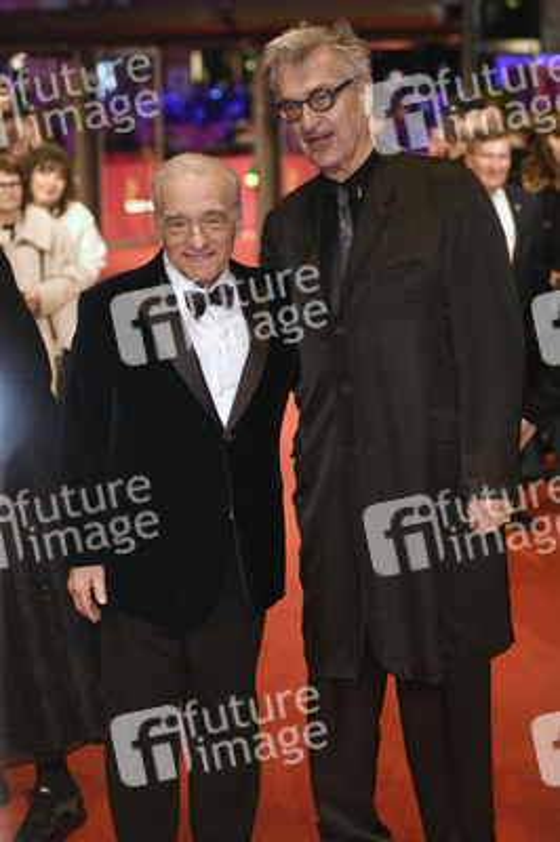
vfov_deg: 28.9
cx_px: 280
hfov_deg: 19.4
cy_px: 421
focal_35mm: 70
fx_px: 1636
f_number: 3.5
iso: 1250
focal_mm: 70
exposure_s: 1/200
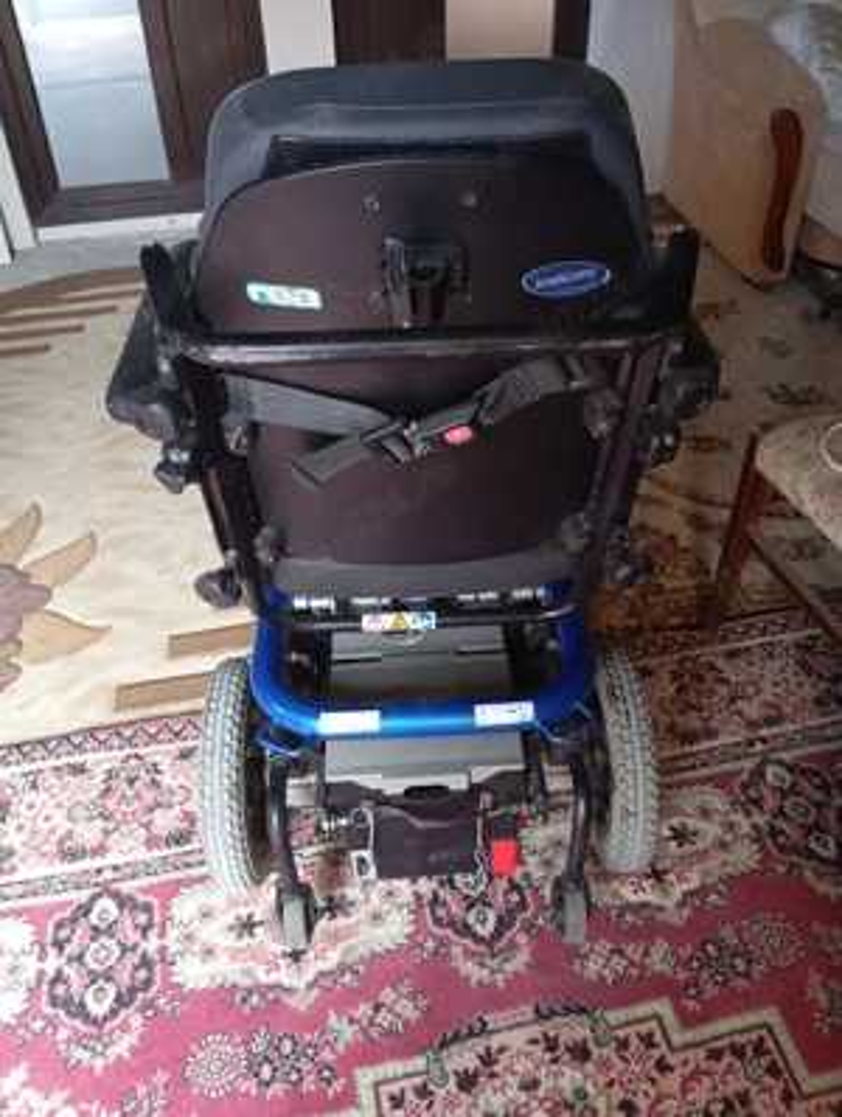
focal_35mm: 28
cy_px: 558
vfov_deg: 63.4
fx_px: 905
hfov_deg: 49.9
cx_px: 421
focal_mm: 4.22
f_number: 1.8
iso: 1380
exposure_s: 1/33.3
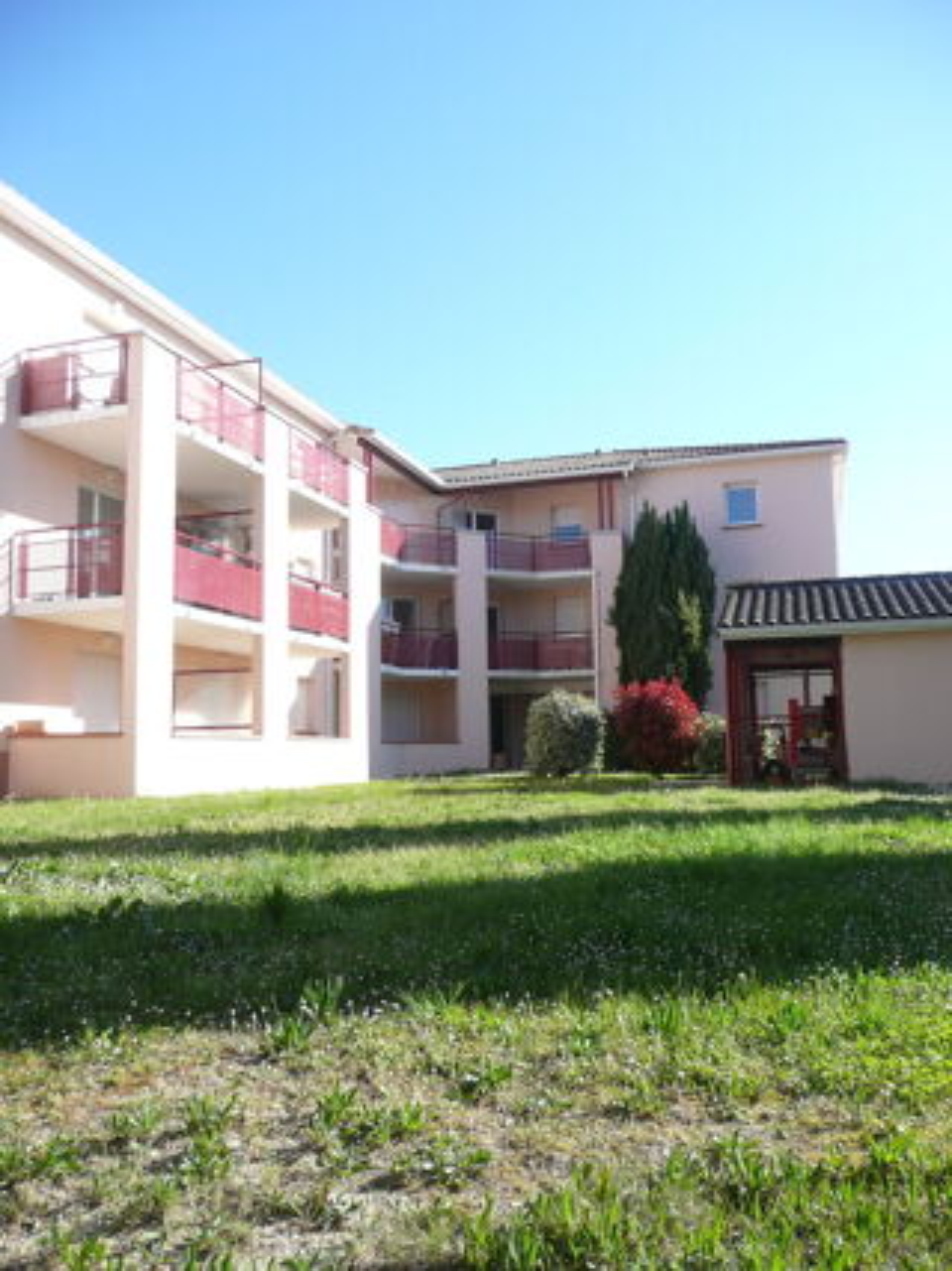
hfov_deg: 49.7
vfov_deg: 63.5
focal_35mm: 28
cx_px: 476
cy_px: 636
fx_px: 1027
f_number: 3.3
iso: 100
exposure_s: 1/320
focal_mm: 4.6
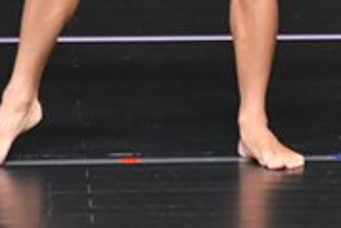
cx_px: 581
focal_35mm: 1371
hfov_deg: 1.5
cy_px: -220
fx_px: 12997
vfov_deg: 1.0
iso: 4000
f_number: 5.6
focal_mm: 210
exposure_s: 1/400
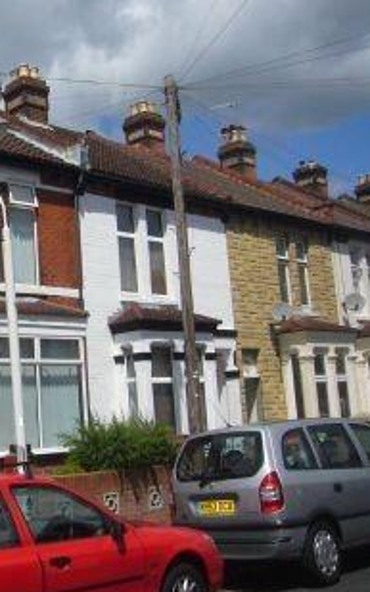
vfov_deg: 42.6
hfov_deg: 25.3
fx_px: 759
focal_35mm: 47
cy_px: 262
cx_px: -42
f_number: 5.6
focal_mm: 4.6
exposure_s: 1/1600
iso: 200
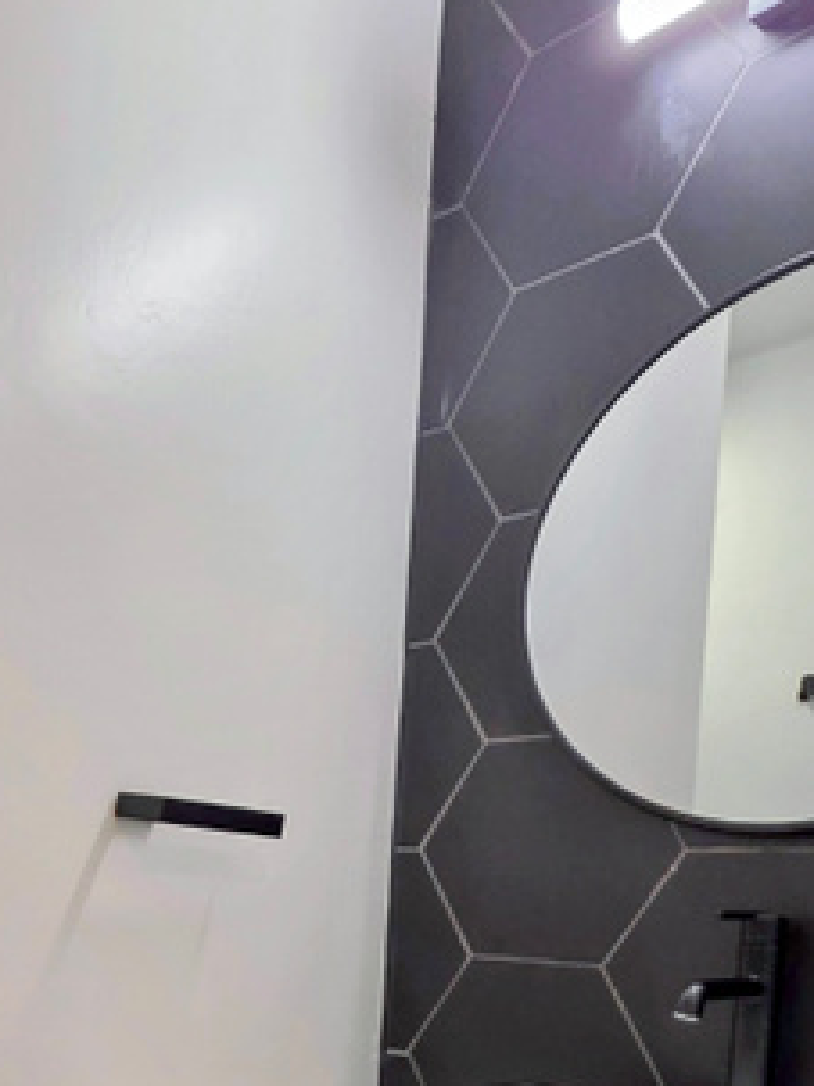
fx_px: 1035
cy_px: 953
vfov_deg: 50.0
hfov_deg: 35.7
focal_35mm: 33
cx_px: -111
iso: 250
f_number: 1.9
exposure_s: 1/120
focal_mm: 2.2
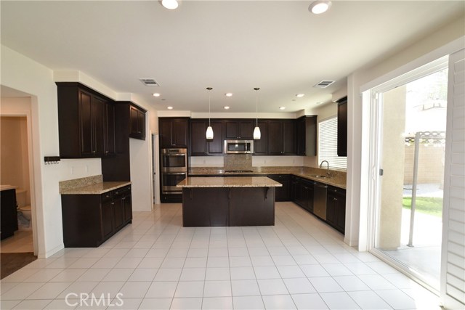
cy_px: 155
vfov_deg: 72.1
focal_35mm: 16
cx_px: 232
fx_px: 213
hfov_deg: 95.0
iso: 800
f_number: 7.1
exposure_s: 1/160
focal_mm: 11
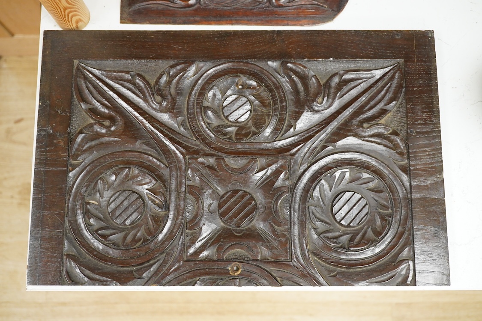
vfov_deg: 29.9
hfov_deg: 43.6
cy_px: 160
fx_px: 602
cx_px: 241
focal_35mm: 45
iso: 2500
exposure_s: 1/125
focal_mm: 30
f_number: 7.1
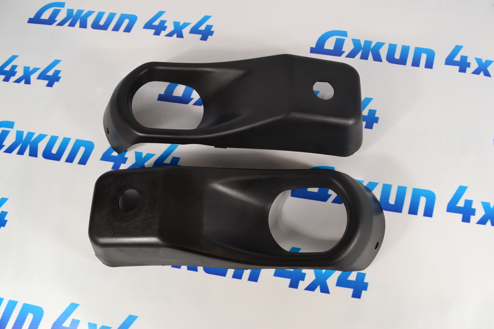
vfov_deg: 47.9
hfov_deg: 67.4
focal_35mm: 27
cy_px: 164
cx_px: 247
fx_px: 370
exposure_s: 1/40
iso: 400
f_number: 7.1
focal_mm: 18
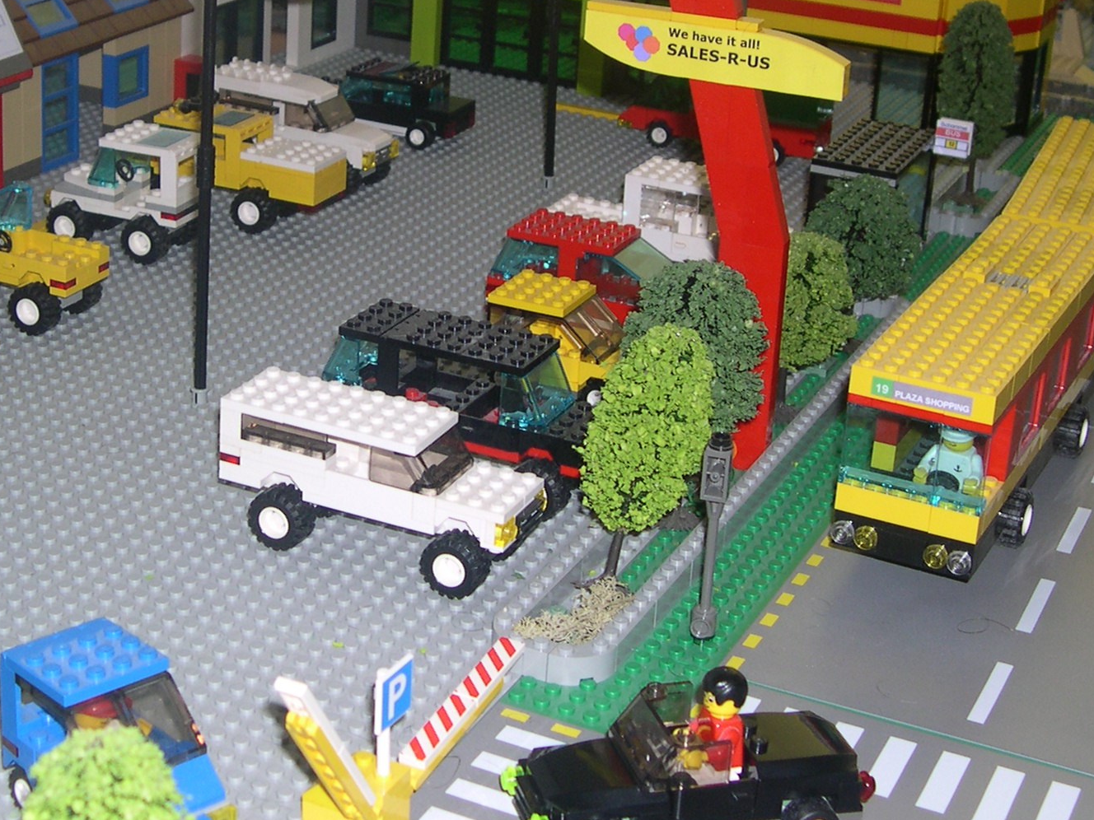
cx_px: 399
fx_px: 2054
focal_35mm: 65
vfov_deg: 22.4
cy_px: 194
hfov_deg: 29.7
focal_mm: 8
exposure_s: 1/60
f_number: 2.8
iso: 100
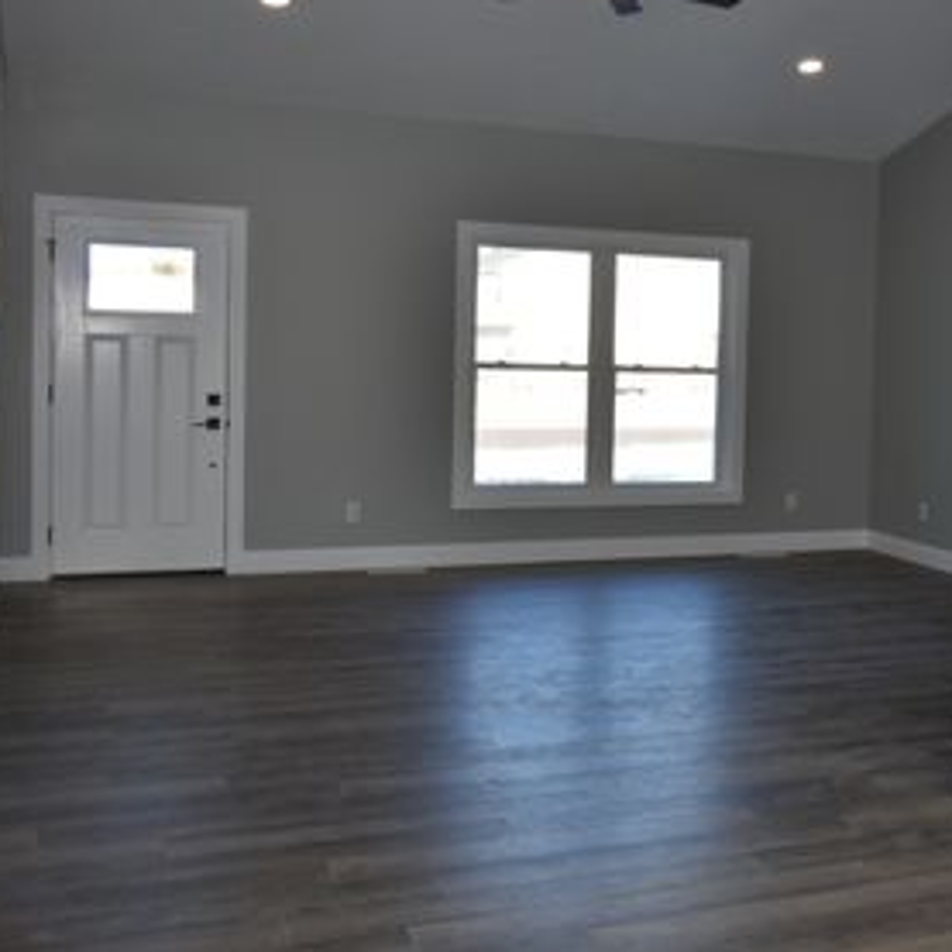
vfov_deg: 36.7
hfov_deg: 34.9
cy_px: 407
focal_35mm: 46
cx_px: 842
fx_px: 1431
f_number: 5
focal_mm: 20
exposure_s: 1/200
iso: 320
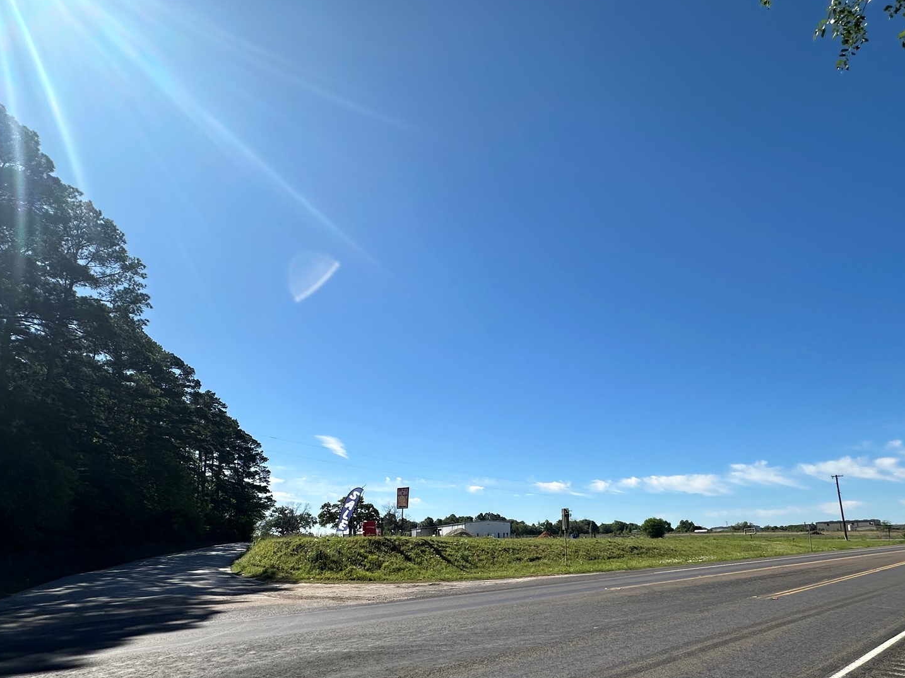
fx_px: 523
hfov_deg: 81.6
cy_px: 475
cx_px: 488
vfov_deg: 63.5
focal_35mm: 20
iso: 50
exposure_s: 1/3300
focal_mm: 2.22
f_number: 2.2
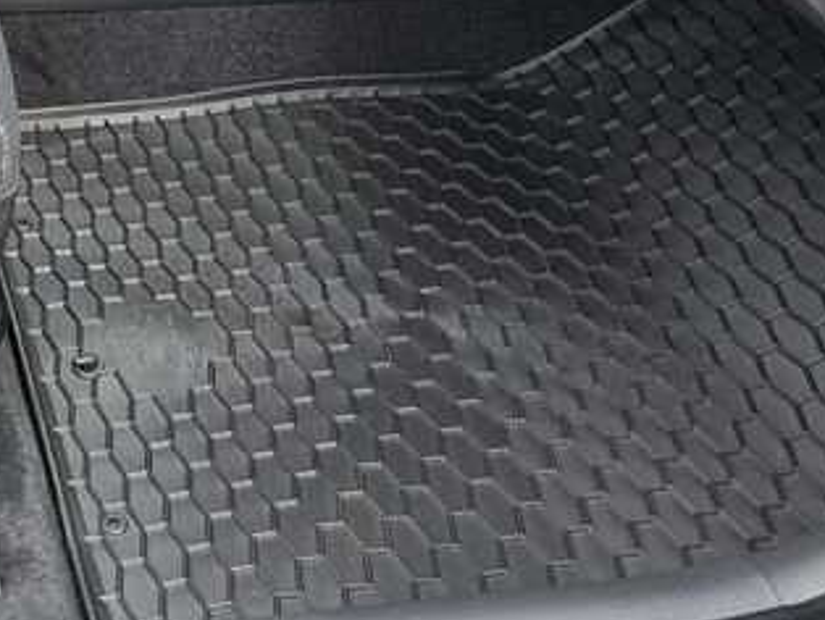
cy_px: -326
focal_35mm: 75
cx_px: -168
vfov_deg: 17.5
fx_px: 1789
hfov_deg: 23.7
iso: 32
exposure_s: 1/180
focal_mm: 6.3
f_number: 1.7
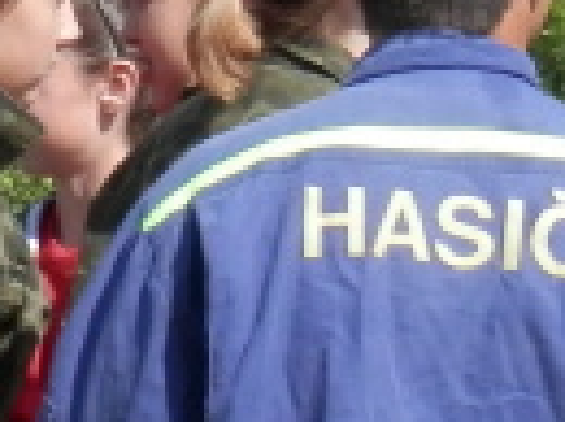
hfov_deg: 3.0
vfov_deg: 2.2
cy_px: 681
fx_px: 10769
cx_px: -226
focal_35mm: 661
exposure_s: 1/320
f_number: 5.2
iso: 80
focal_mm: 20.9
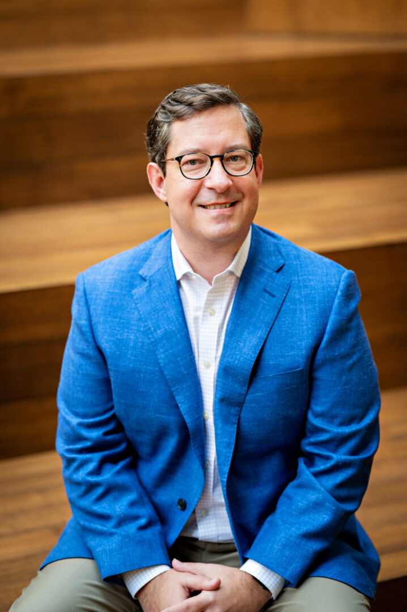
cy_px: 306
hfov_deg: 16.0
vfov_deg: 23.9
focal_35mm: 85
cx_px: 204
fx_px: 1444
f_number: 2.2
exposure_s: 1/400
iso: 400
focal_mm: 85
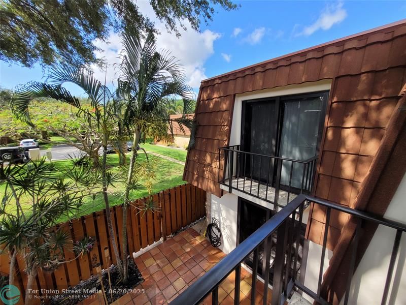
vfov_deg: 89.9
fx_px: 152
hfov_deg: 106.2
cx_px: 203
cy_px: 152
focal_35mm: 13
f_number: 2.2
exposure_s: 1/489
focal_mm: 1.74
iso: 40
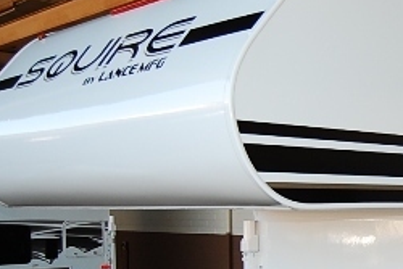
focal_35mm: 69
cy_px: 251
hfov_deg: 27.0
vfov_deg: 19.3
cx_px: 437
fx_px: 773
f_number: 3.5
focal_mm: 18
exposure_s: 1/400
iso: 200
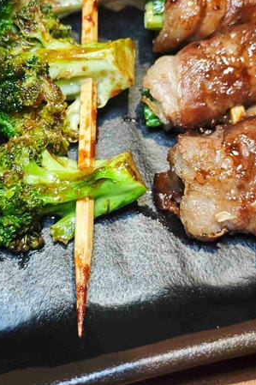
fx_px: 683
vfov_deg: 31.2
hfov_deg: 21.2
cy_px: 128
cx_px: 125
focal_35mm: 64
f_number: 2
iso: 200
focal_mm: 8.72
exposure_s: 1/60
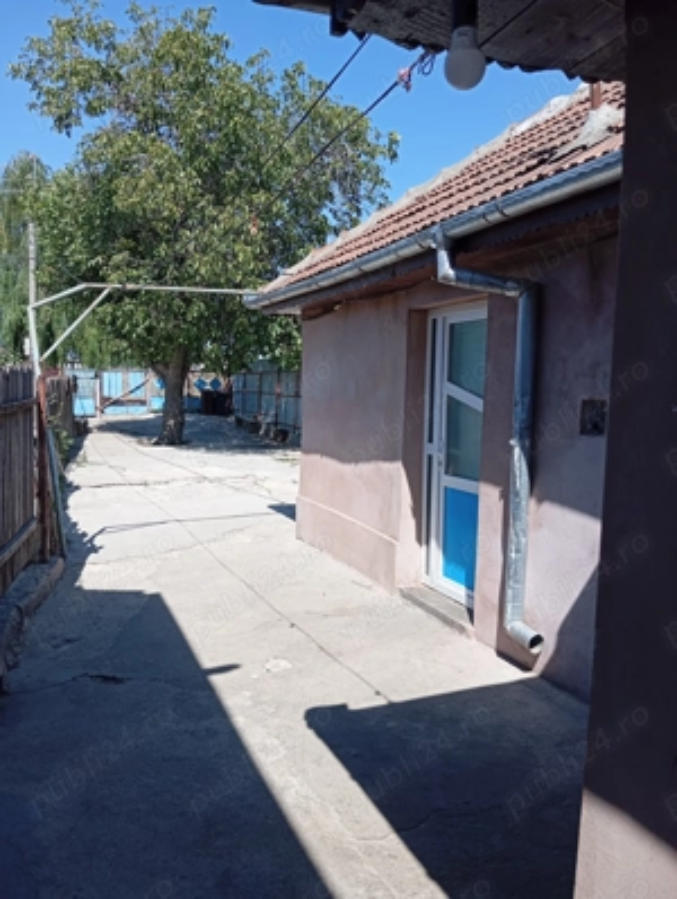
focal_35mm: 28
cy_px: 450
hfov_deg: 49.9
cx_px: 338
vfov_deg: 63.4
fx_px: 728
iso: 112
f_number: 1.8
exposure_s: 1/543
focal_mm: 4.22
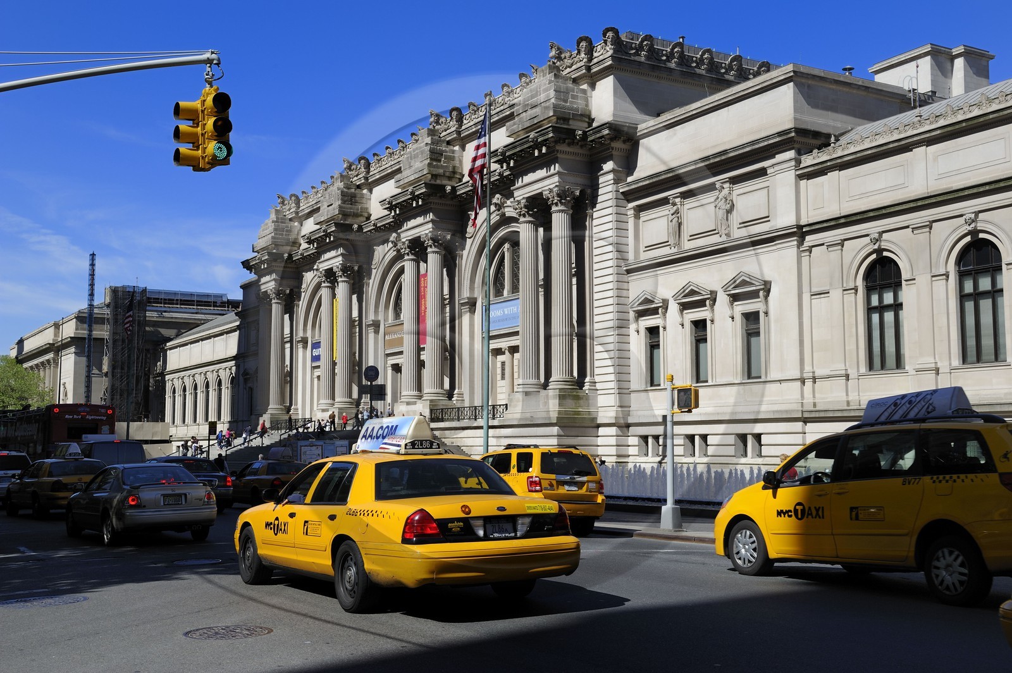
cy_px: 336
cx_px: 506
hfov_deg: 48.5
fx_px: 1123
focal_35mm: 40
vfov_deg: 33.3
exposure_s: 1/250
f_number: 11
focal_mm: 40
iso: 200
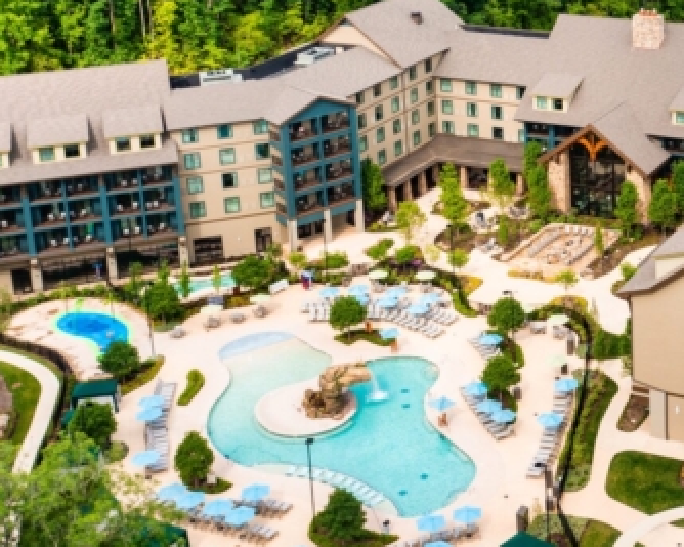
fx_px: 1275
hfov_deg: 28.5
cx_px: 651
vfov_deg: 23.5
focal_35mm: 63
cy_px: 52
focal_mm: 10.26
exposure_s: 1/160
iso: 100
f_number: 5.6
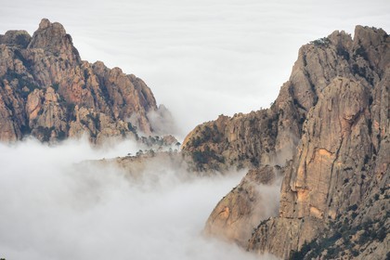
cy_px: 130
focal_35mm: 200
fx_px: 2166
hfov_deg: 10.3
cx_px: 195
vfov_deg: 6.9
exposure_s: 1/200
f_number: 7.1
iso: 400
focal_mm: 200
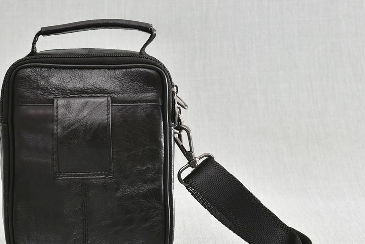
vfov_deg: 10.3
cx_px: 95
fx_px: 1349
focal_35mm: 133
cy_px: 146
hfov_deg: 15.3
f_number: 7.1
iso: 100
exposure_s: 1.3
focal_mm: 52
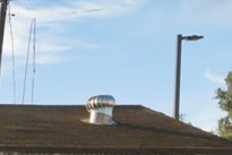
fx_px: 725
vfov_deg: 11.5
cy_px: 263
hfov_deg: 14.5
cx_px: -254
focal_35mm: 112
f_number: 16
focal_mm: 15
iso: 100
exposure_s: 1/30
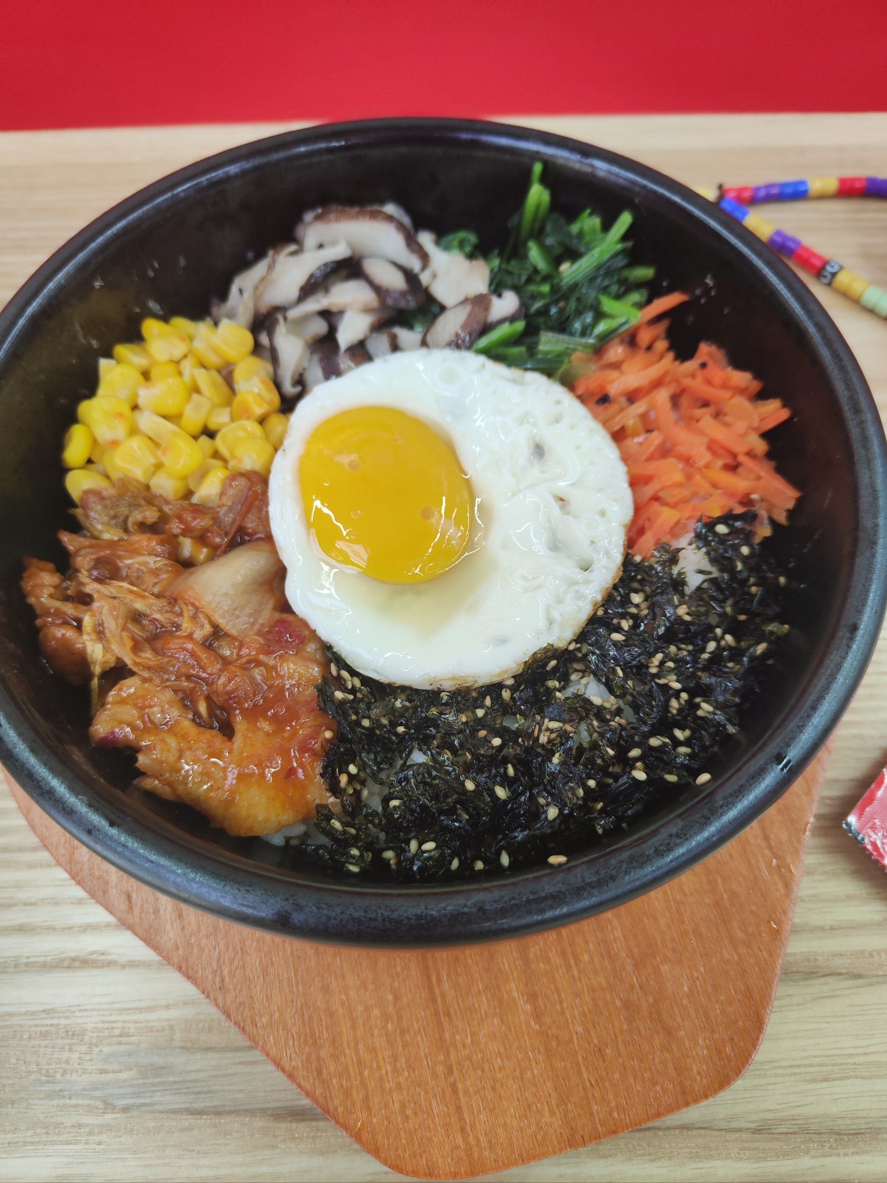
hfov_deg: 56.8
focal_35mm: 24
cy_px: 592
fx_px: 820
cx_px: 444
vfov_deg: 71.6
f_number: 1.88
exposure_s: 1/400
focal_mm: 5.59
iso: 279
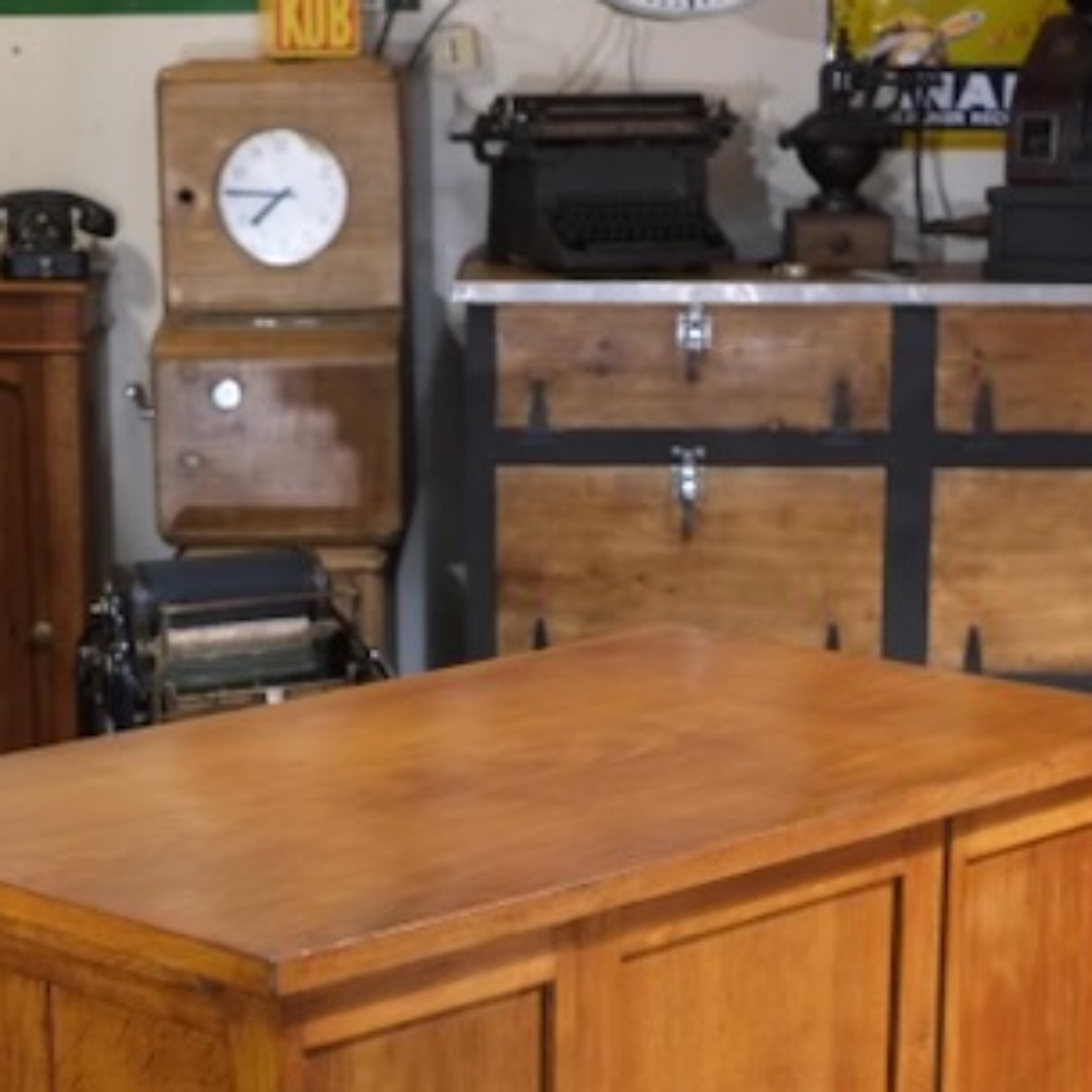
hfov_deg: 19.5
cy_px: 1035
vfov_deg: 19.1
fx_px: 3176
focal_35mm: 89
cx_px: 471
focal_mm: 35
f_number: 3.6
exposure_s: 1/125
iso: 3200
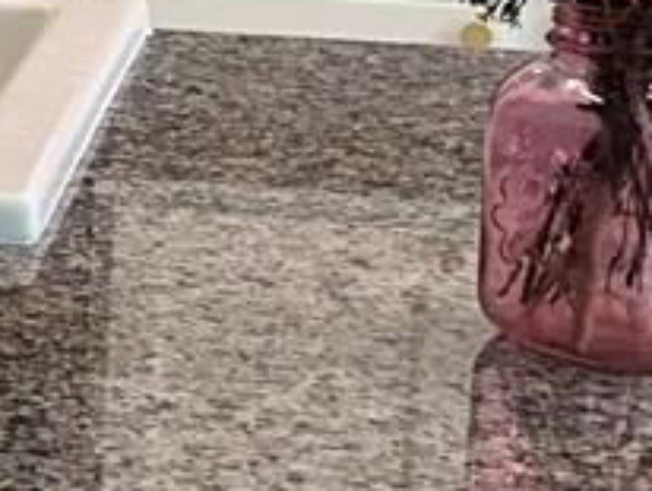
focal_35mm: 186
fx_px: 3507
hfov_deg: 9.9
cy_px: 3
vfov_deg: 8.0
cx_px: -639
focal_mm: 6.86
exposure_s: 1/120
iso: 100
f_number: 1.78
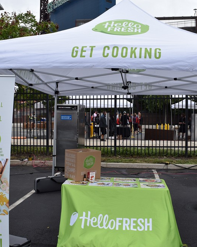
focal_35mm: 39
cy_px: 124
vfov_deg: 46.8
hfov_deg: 38.2
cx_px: 97
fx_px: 284
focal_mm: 18
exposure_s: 1/250
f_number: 8
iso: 200
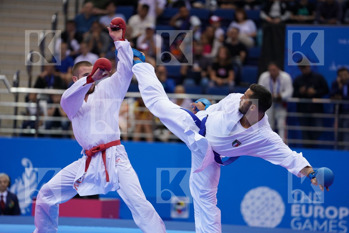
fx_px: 1939
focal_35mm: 200
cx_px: 174
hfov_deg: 10.3
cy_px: 116
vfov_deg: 6.9
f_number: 2.8
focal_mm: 200
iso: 1250
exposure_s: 1/1000
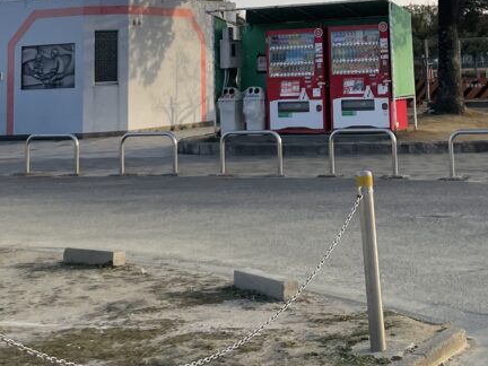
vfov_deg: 17.9
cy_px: -113
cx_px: 342
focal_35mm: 77
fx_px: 1086
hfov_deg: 25.1
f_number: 1.6
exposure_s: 1/2618
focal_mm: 4.2
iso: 32
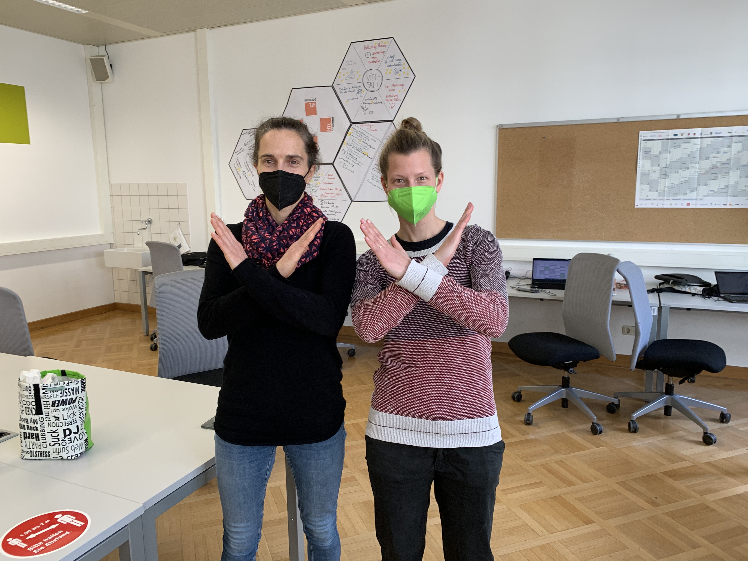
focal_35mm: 26
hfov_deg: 67.3
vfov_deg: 53.1
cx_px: 374
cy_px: 280
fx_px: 562
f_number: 1.8
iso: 80
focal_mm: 4.25
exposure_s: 1/100
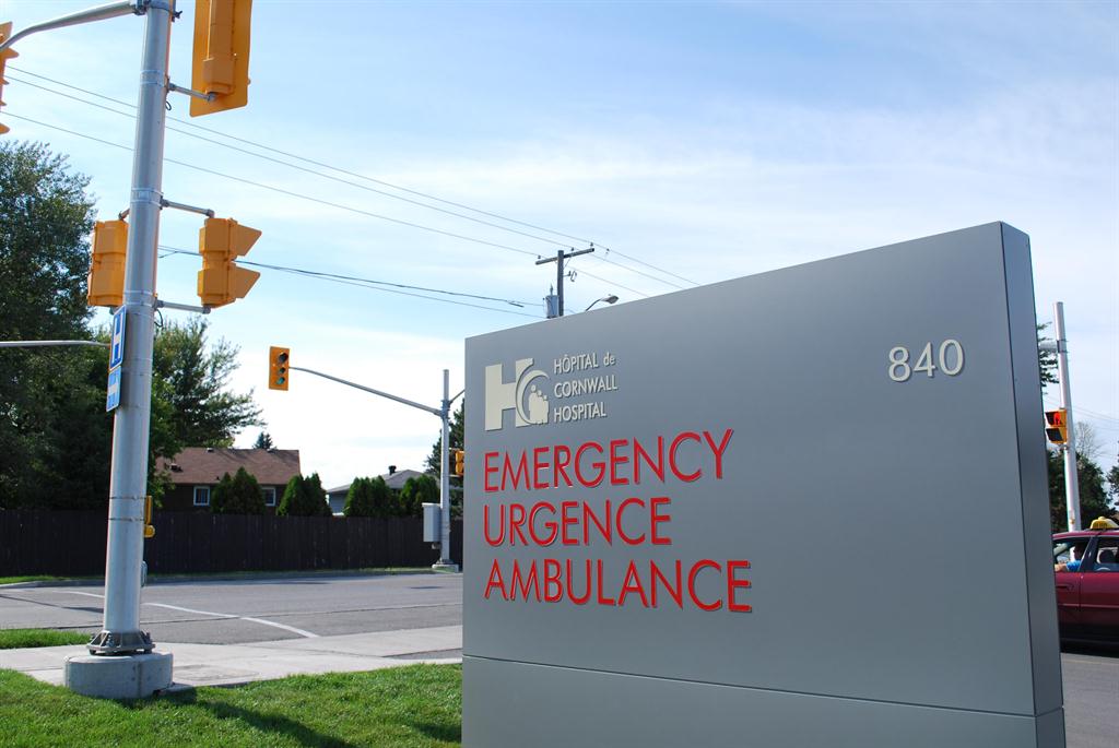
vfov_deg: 40.1
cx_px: 560
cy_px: 374
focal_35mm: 33
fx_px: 1027
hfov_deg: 57.2
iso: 100
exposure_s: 1/250
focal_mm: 22
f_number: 8
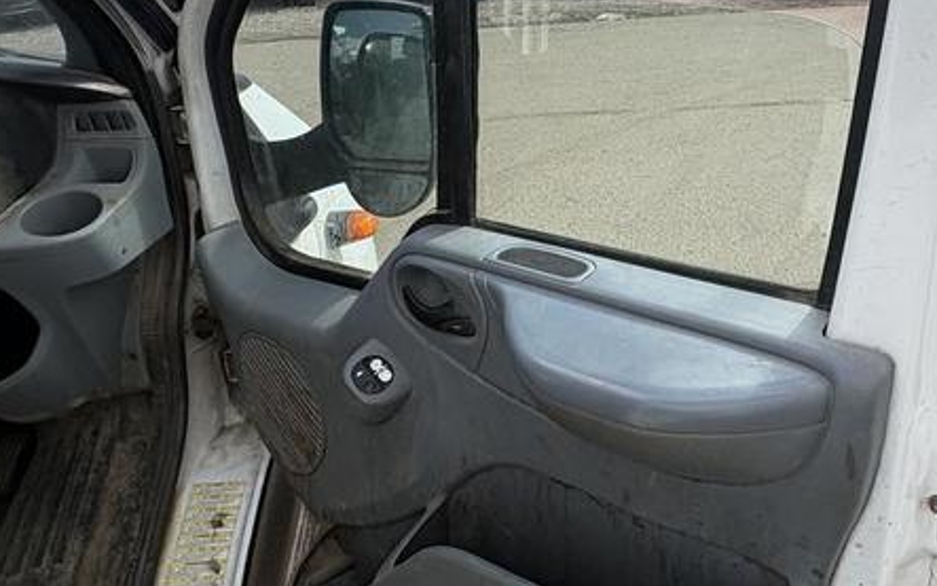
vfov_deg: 40.7
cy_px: 150
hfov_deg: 58.6
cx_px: 734
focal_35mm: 30
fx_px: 766
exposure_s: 1/812
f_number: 2.2
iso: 50
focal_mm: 2.22
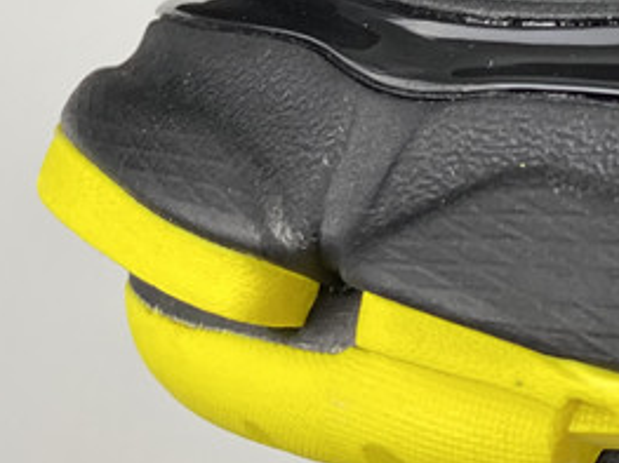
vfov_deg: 14.1
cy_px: -193
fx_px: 1770
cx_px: 485
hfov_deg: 19.7
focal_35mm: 99
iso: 100
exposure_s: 1/100
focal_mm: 4.25
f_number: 1.8
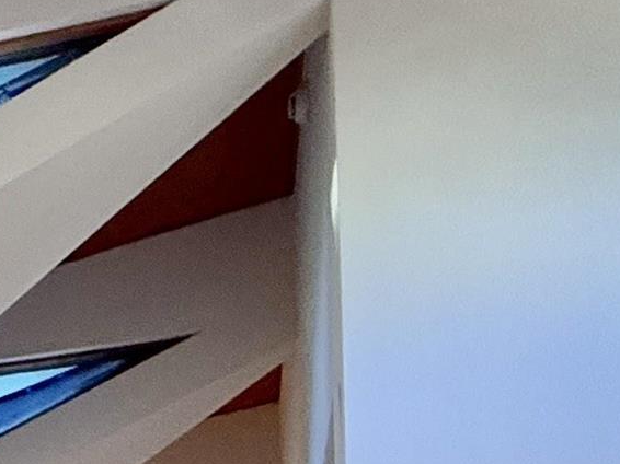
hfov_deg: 15.2
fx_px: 1361
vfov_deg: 14.8
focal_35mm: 76
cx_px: -856
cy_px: 1001
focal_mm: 2.22
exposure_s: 1/120
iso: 320
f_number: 2.2
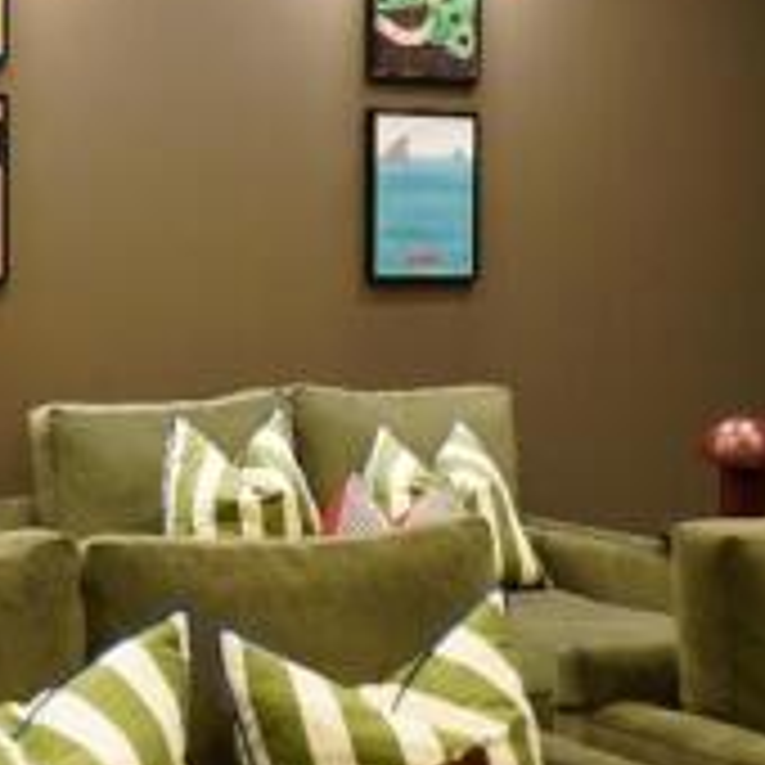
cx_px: 297
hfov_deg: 18.7
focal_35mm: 93
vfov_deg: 18.7
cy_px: 358
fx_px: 2325
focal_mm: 39
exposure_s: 1/60
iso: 2500
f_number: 4
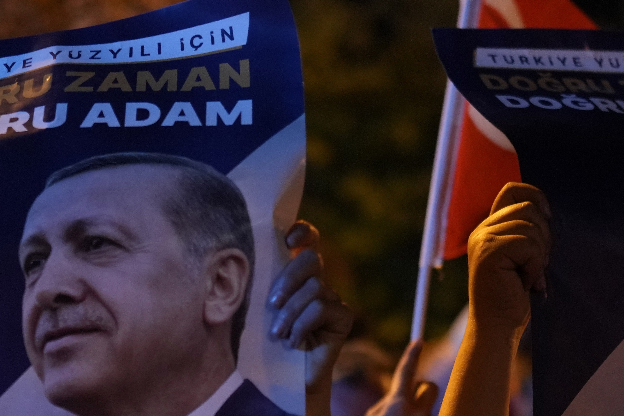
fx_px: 1855
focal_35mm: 107
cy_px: 504
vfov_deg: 12.5
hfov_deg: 19.1
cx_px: 265
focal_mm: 35
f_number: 1.4
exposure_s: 1/400
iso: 2000
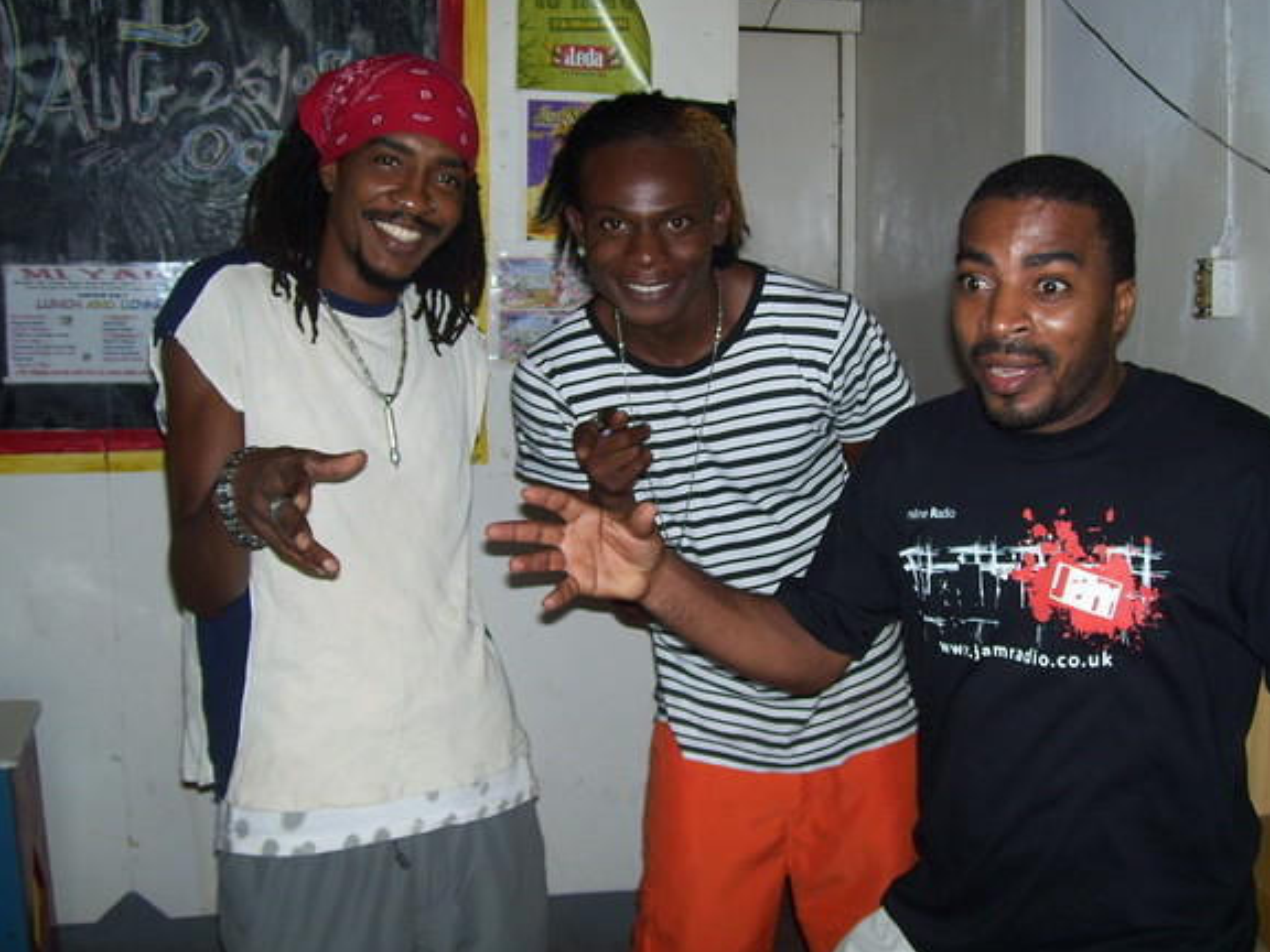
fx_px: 1468
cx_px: 650
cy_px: 465
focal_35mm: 40
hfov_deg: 46.8
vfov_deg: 36.0
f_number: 2.7
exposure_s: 1/60
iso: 80
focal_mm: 6
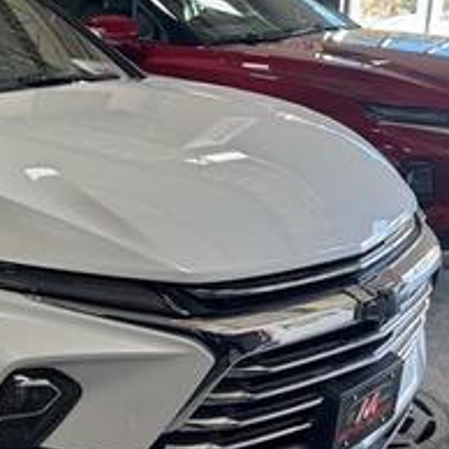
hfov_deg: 28.1
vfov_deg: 31.0
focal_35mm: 55
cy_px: 192
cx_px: -56
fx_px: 807
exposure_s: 1/120
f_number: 1.78
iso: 80
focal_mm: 6.76
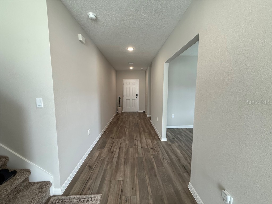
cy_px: 102
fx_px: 110
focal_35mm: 14
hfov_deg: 102.1
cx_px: 136
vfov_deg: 85.7
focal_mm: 2.22
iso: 200
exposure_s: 1/120
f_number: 2.2
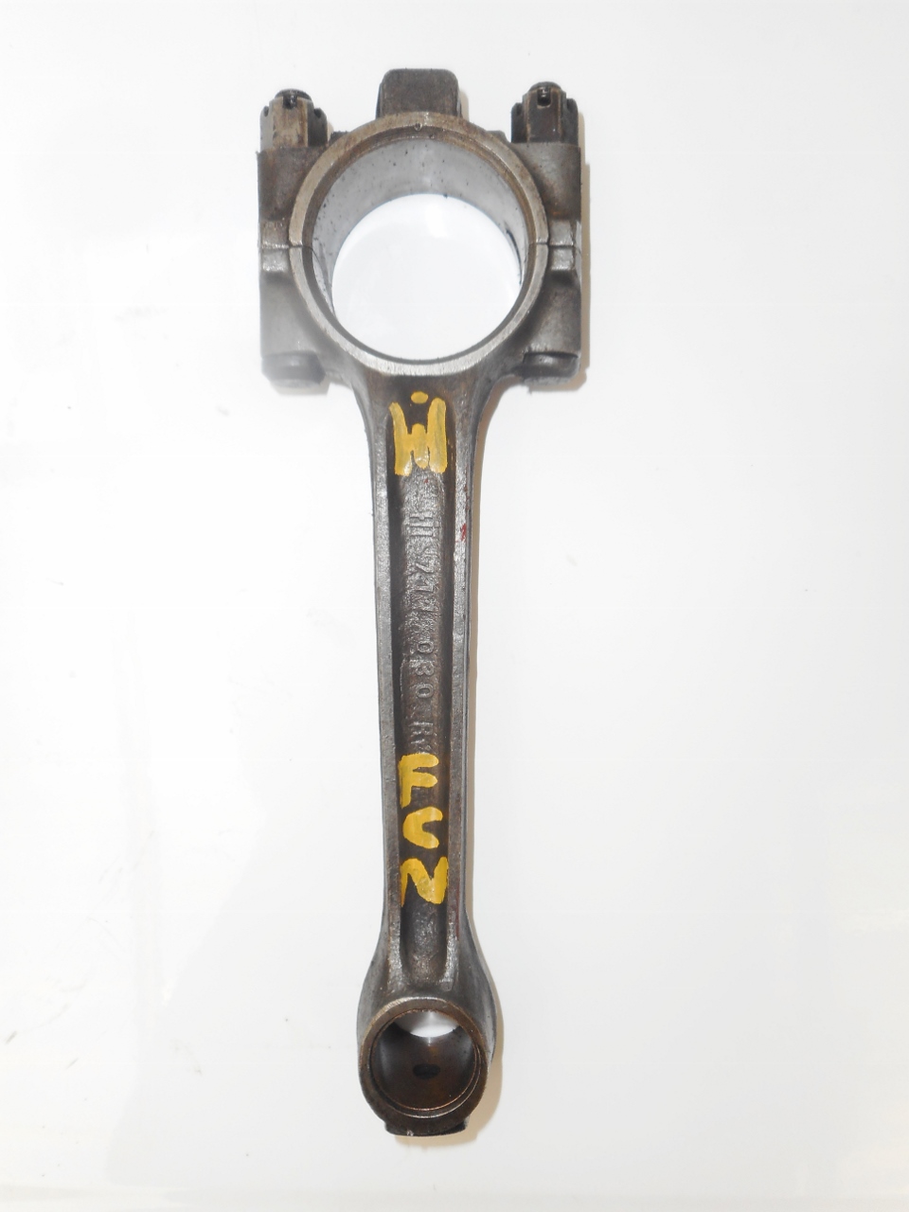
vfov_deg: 69.4
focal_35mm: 25
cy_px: 606
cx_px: 454
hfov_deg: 54.9
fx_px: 875
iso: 80
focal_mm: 4.5
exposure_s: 1/40
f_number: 3.7
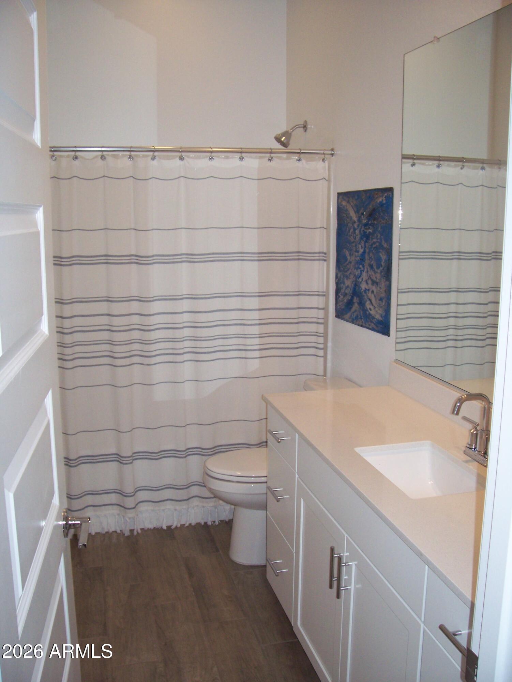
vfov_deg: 53.9
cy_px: 341
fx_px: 670
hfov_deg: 41.8
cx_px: 256
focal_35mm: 34
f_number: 2.7
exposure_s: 1/60
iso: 160
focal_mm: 5.6
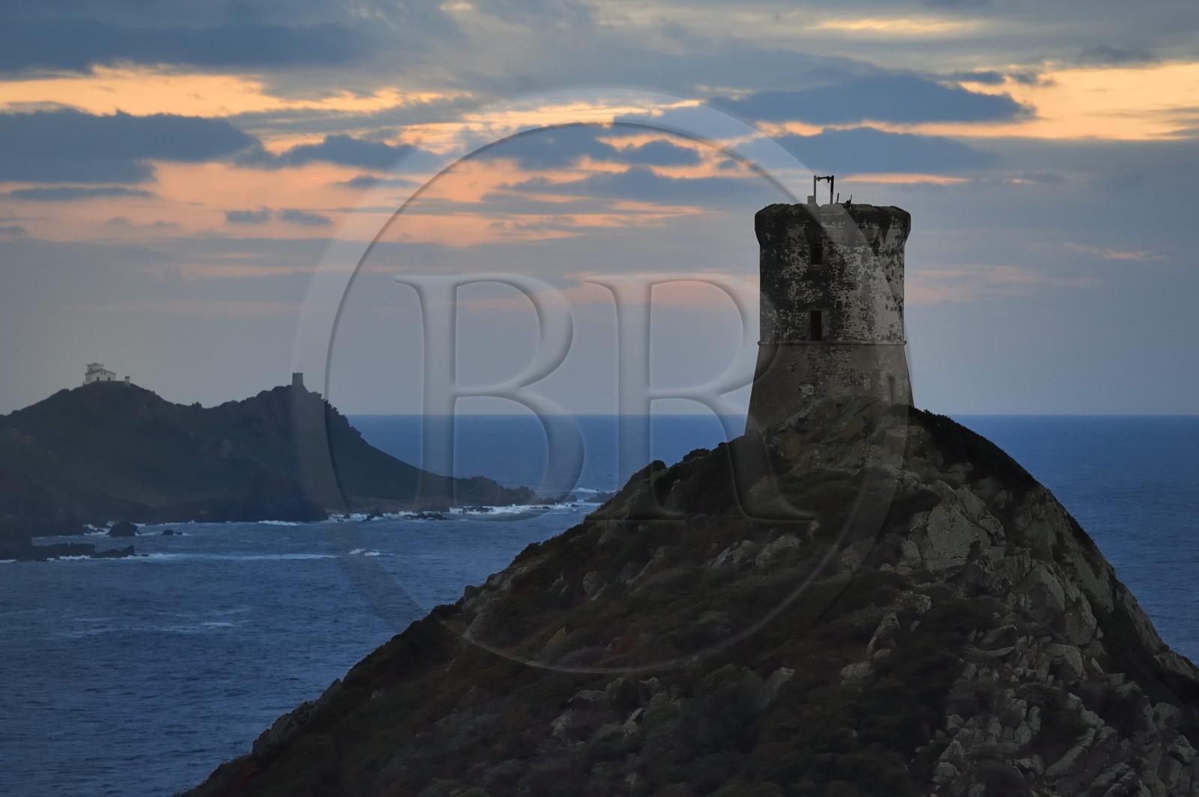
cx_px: 600
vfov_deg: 6.9
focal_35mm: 200
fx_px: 6655
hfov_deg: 10.3
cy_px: 398
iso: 800
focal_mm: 200
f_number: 5
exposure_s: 1/125
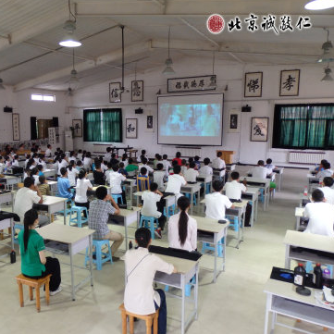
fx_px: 327
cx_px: 112
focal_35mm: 30
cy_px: 166
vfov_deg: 54.0
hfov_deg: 53.0
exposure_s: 1/30
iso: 400
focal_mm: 4.5
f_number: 3
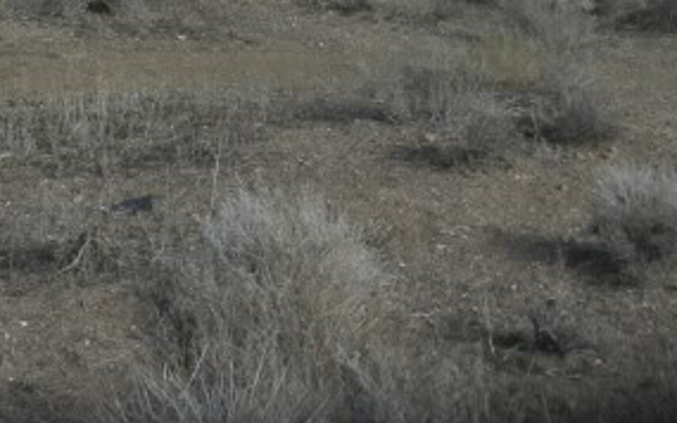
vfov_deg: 11.3
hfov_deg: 18.7
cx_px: 124
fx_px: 2029
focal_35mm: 110
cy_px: -261
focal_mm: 6.6
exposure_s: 1/132
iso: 64
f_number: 10
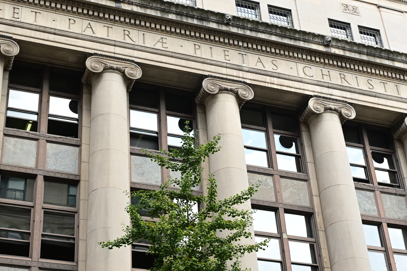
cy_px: 152
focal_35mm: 68
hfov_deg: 29.6
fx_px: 769
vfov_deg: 20.0
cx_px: 166
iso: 800
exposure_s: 1/500
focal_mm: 32
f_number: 7.1
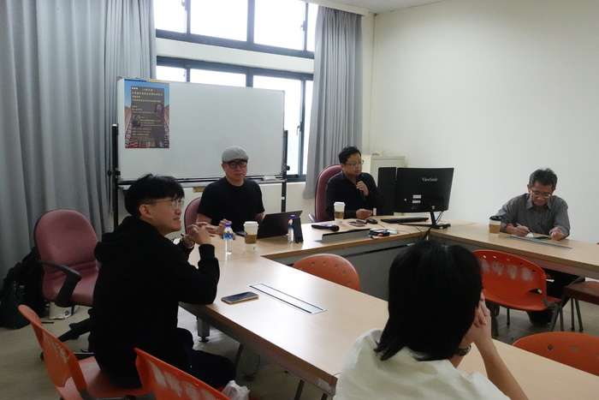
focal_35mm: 32
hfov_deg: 58.7
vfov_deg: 41.1
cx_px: 300
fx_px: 533
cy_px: 200
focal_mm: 12.39
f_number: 4
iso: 5000
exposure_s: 1/125
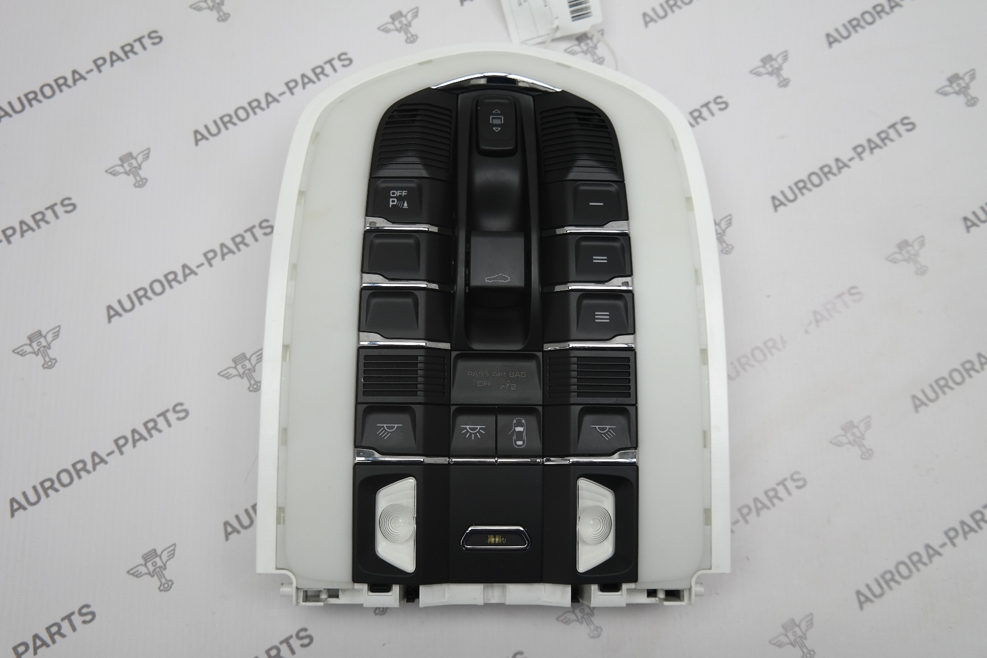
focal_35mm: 33
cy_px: 329
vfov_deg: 40.0
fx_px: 905
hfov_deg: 57.2
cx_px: 494
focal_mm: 22
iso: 100
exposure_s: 1/80
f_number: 4
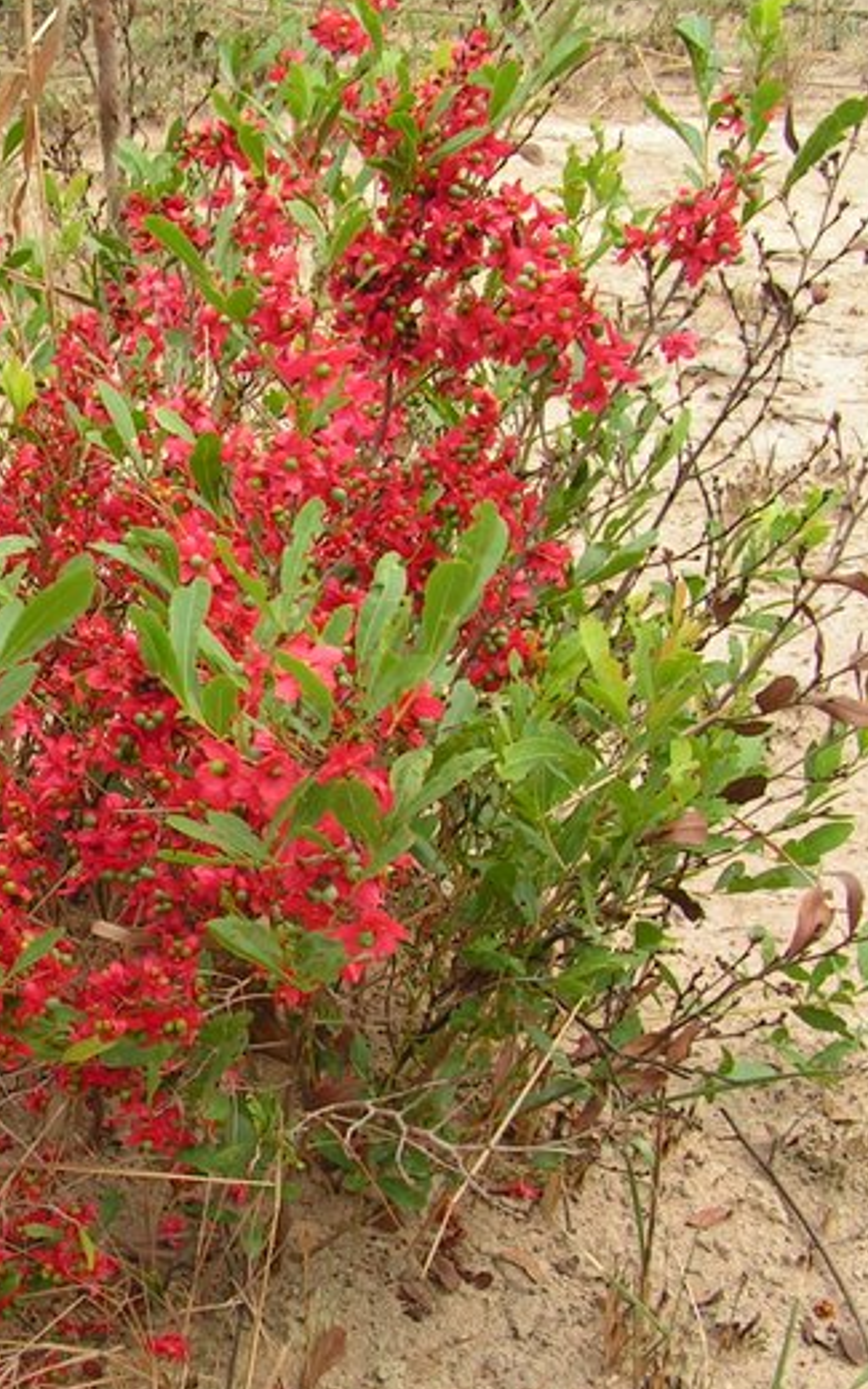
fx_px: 2347
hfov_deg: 20.2
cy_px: 638
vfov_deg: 33.0
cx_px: -40
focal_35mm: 62
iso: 50
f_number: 5.6
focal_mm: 6.3
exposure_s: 1/100
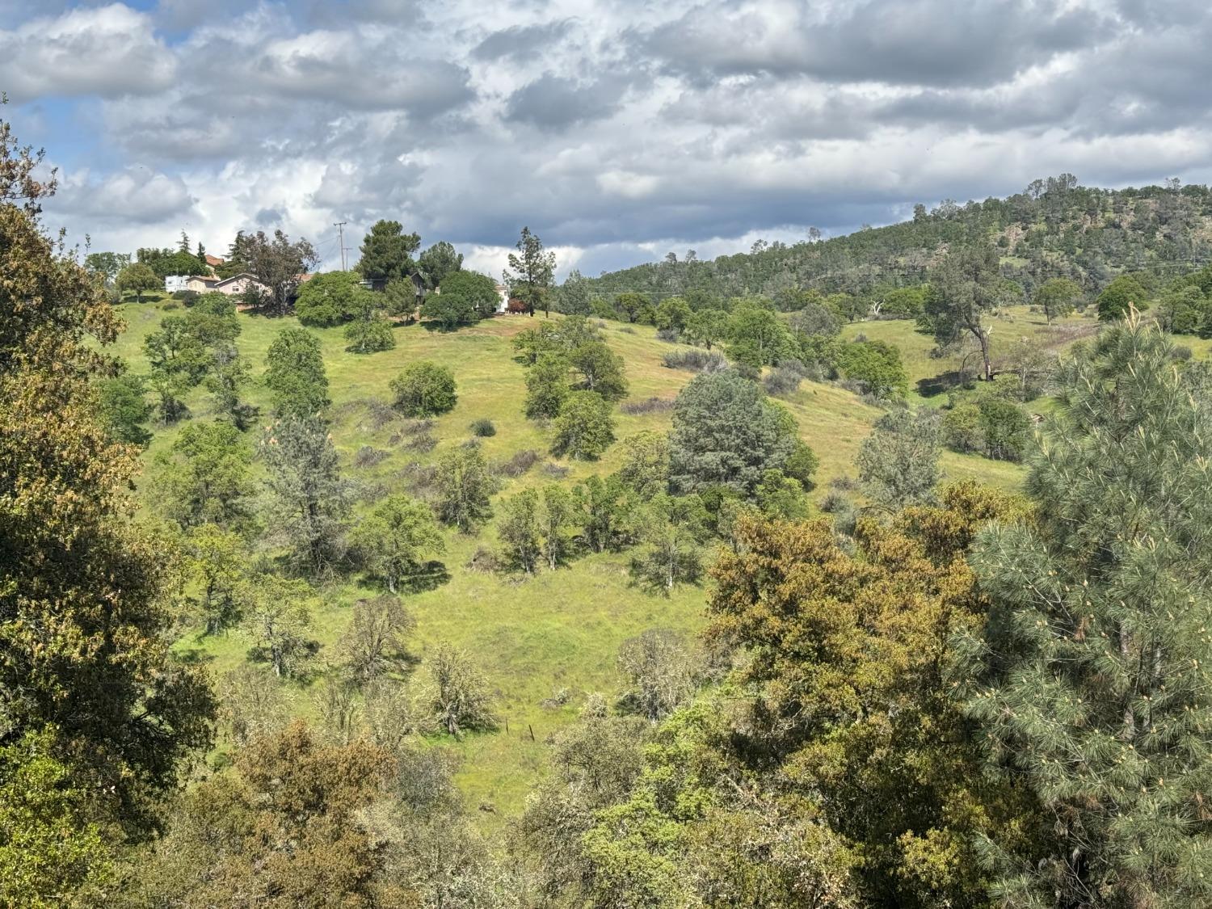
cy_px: 454
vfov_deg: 30.3
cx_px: 606
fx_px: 1681
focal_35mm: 48
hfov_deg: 39.7
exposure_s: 1/2717
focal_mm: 6.76
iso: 64
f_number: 1.78
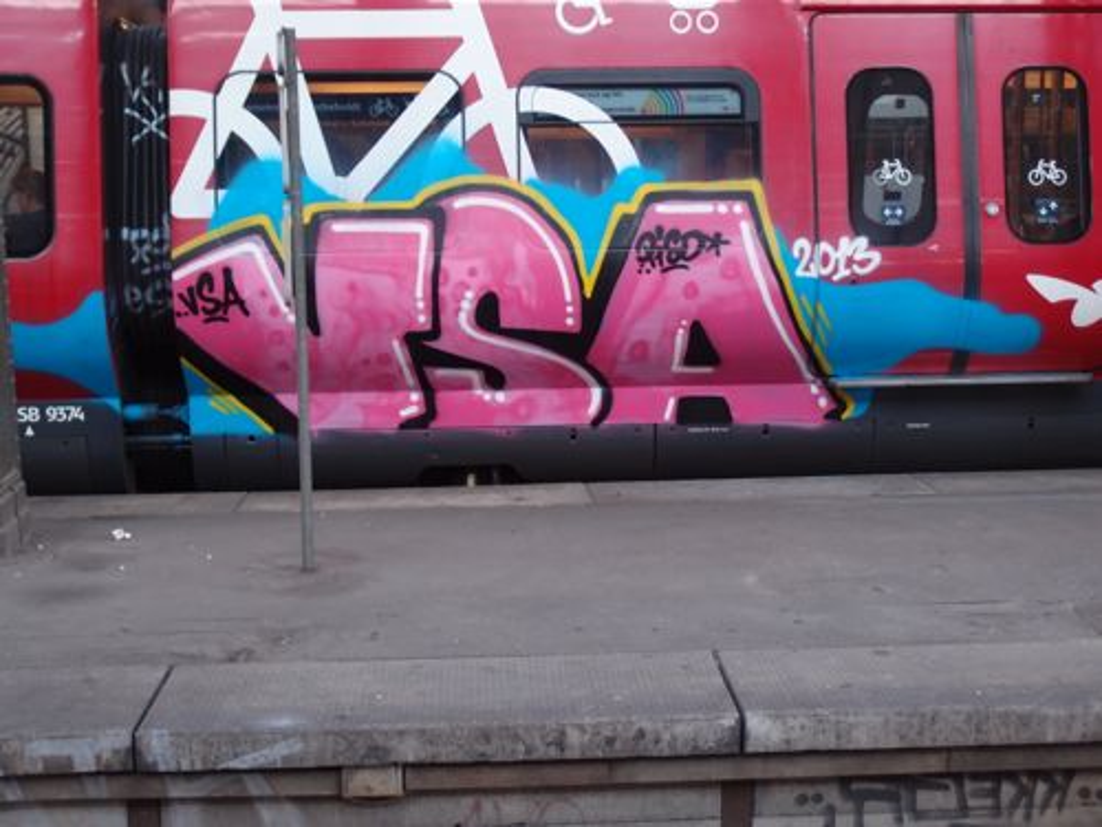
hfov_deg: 41.2
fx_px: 1464
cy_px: 414
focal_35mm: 46
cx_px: 551
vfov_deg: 31.5
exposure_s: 1/50
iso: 200
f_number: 2
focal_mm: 9.87
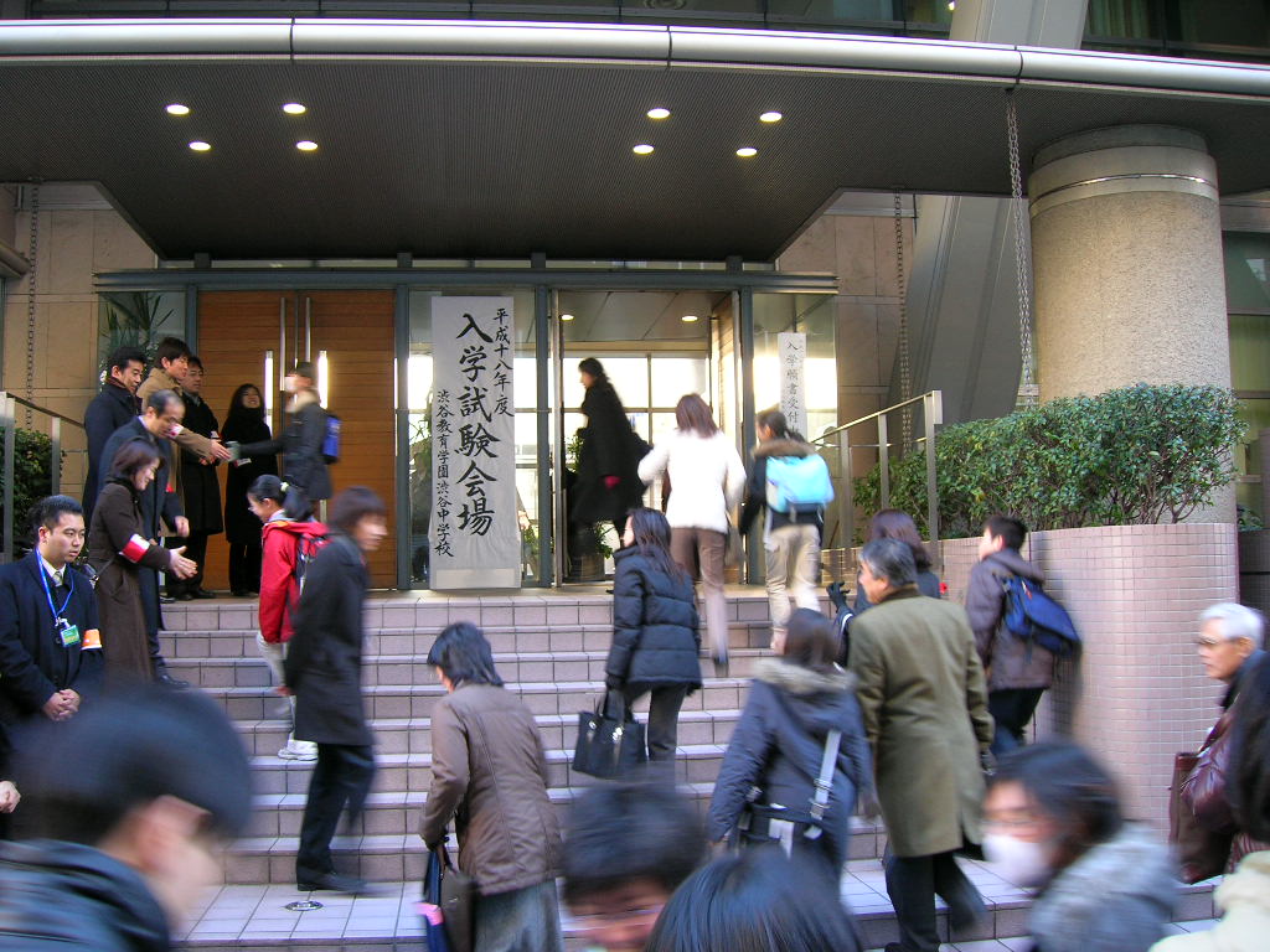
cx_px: 635
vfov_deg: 41.8
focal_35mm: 34
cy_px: 476
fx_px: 1247
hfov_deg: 54.0
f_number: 2.9
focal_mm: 5.7
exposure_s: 1/12.4
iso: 50
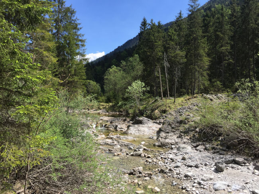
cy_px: 97
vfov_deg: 48.3
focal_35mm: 29
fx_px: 217
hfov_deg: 61.6
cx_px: 130
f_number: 2.2
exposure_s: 1/1412
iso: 32
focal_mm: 4.15
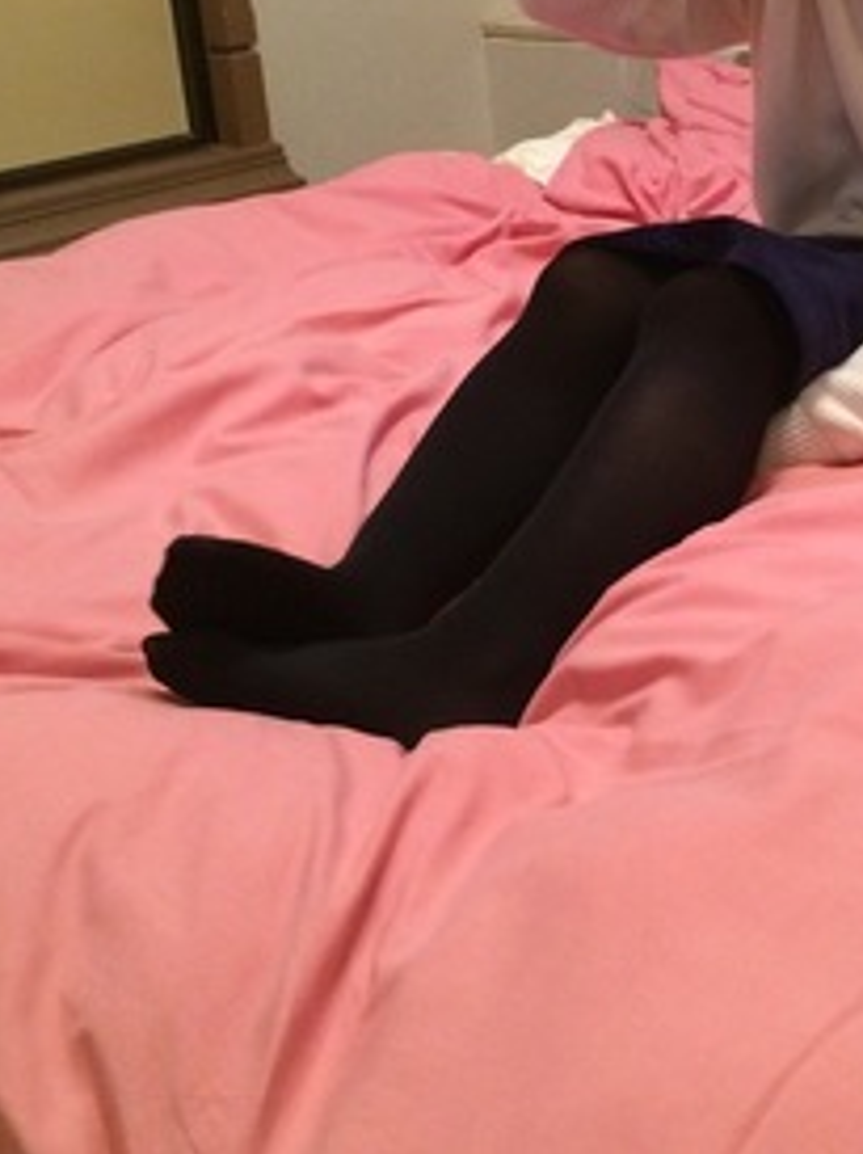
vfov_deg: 35.2
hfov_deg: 26.7
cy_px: 261
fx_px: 1765
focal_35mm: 53
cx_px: 747
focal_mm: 4.15
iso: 320
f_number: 2.2
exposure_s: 1/24
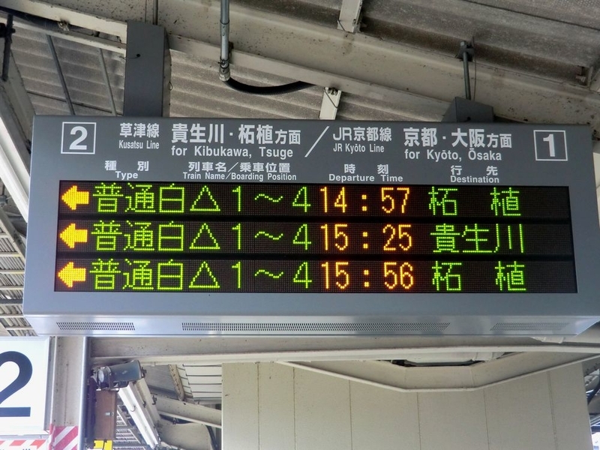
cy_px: 225
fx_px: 953
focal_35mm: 55
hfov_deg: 34.9
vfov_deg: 26.6
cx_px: 300
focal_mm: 9.8
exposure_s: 1/50
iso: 400
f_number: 4.2
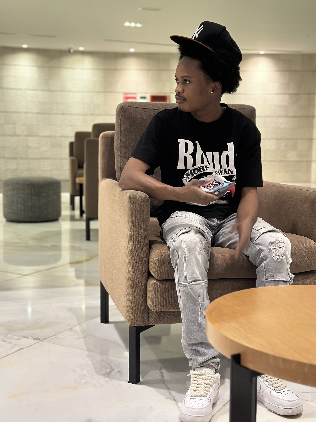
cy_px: 211
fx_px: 584
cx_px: 158
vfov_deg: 39.7
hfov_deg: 30.3
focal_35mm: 48
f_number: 1.78
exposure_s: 1/33
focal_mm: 6.86
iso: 400
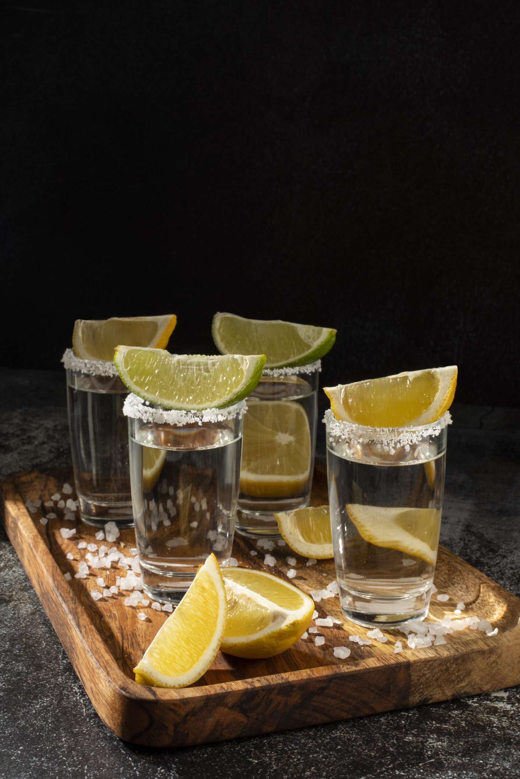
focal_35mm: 53
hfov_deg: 25.5
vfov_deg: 37.5
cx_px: 260
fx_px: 1148
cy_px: 390
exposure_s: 1/160
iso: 160
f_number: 14
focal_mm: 35
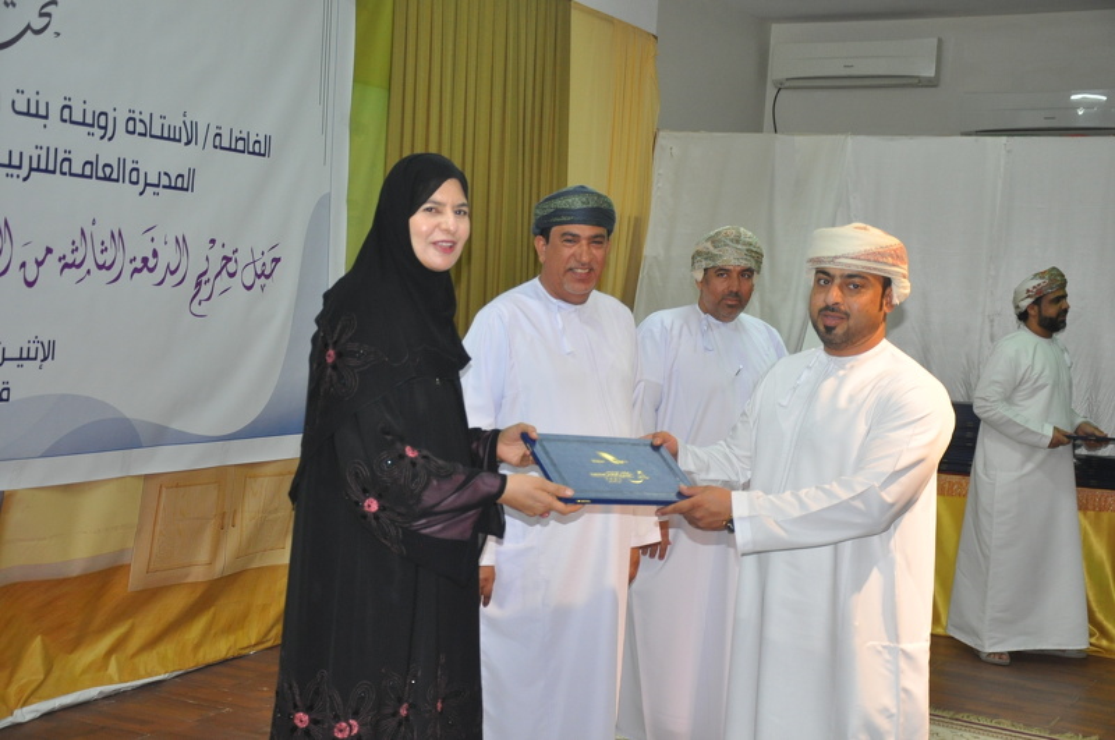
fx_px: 1624
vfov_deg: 25.7
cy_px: 370
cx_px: 558
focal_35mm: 52
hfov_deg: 37.9
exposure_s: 1/60
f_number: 4.5
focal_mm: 35
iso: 800
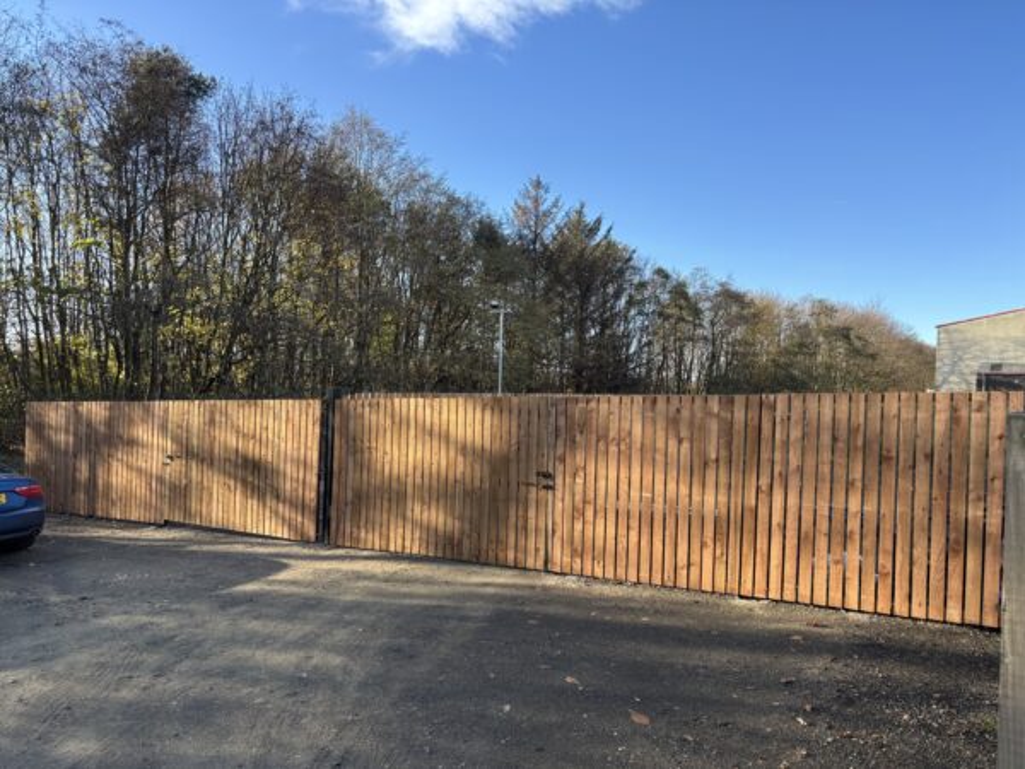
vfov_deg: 53.1
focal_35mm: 26
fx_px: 770
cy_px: 384
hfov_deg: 67.3
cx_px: 512
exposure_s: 1/978
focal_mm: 5.96
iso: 50
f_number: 1.6
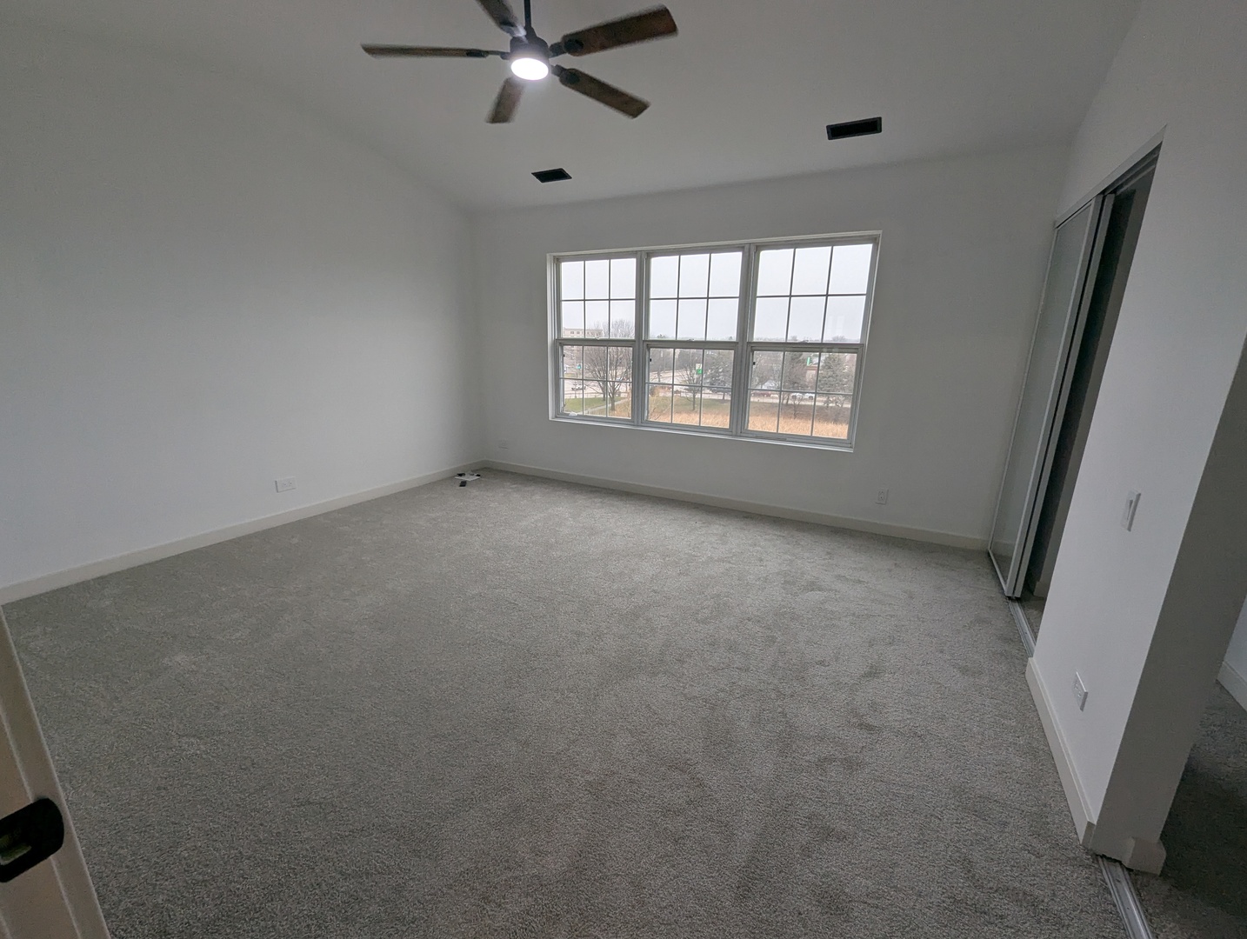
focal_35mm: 13
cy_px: 470
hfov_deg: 106.1
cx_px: 624
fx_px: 469
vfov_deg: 90.1
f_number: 2.2
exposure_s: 1/120
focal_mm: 1.95
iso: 73
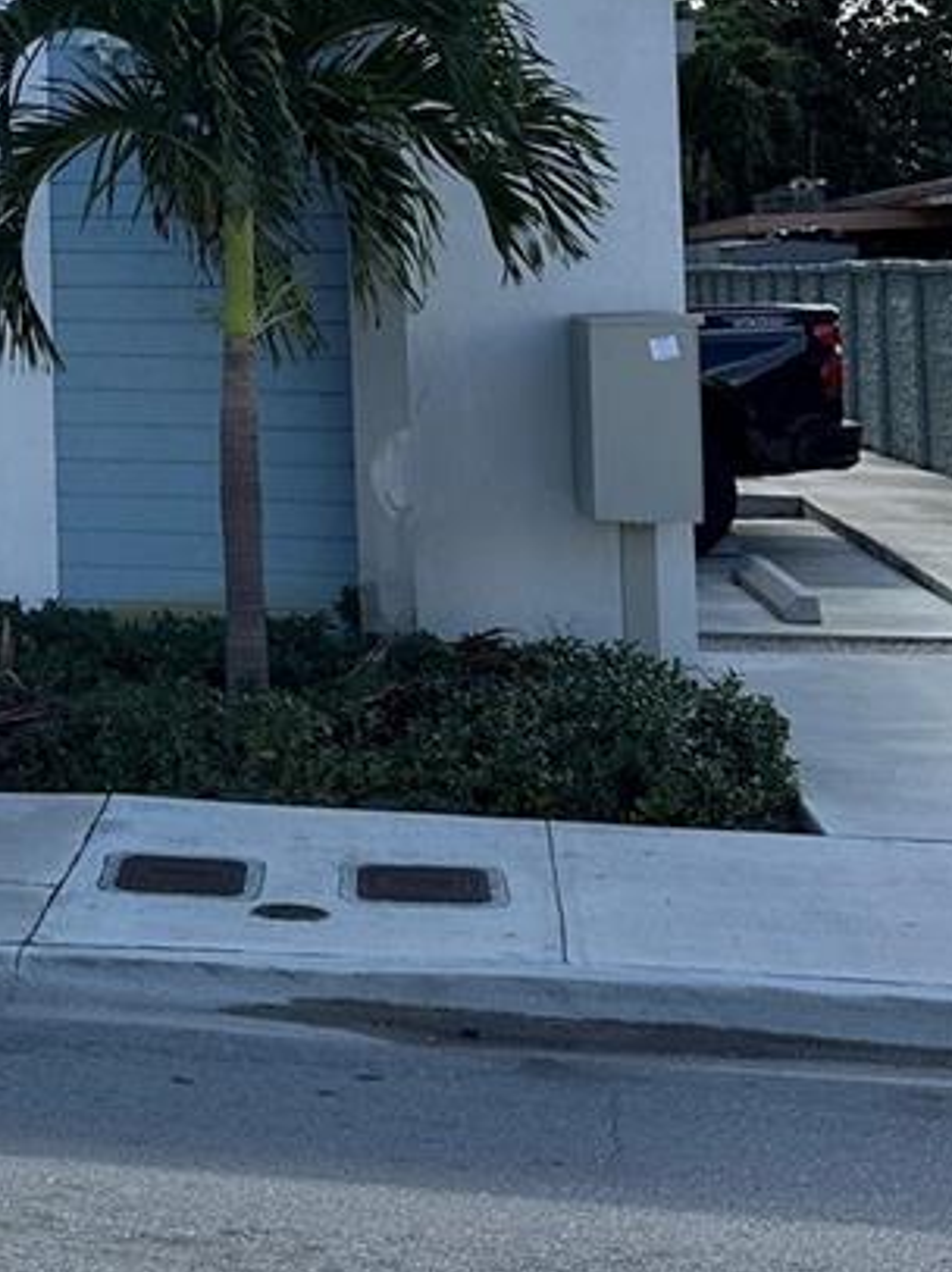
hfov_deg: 18.8
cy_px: 60
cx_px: -376
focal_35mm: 71
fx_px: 2606
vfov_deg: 26.2
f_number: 1.78
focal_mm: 6.86
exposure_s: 1/3861
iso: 80
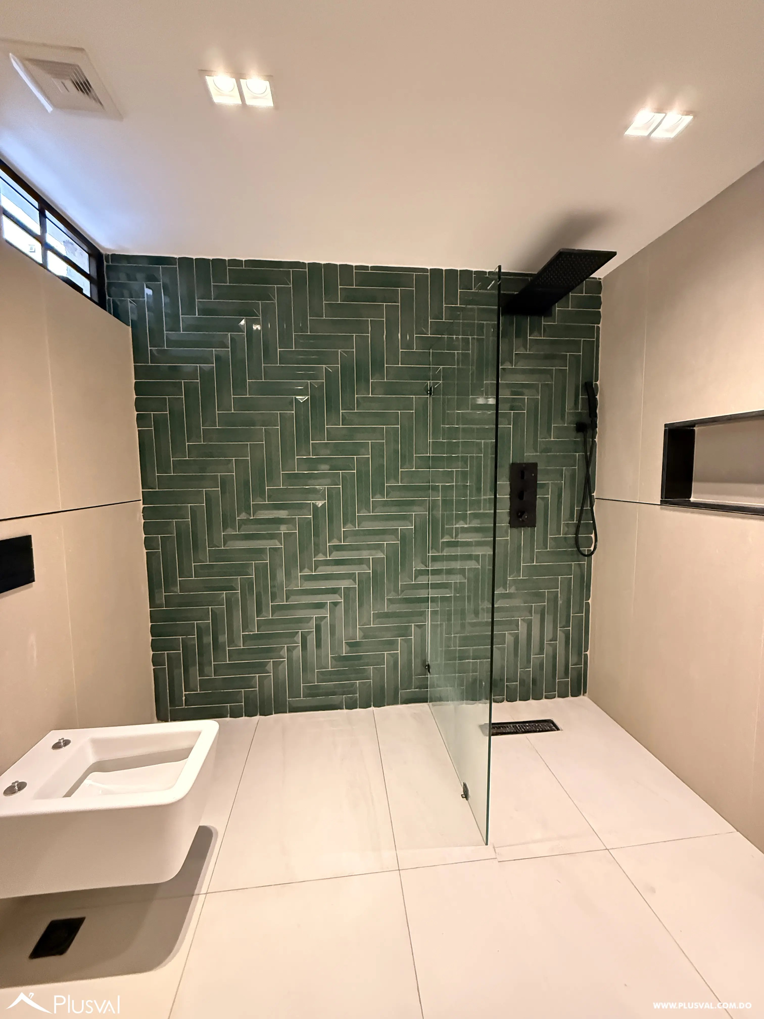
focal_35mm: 14
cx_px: 382
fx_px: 412
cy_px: 510
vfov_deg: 102.1
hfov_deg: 85.7
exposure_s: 1/60
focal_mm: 2.22
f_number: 2.2
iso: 1250
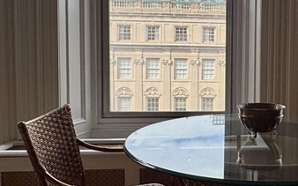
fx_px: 365
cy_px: 73
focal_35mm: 45
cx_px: 250
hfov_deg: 41.8
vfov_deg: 28.5
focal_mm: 2.22
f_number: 2.2
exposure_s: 1/386
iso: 40
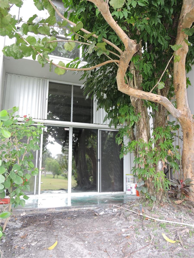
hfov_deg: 49.7
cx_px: 97
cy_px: 129
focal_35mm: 28
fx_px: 209
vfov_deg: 63.4
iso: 180
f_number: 3.5
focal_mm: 5
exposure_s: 1/80
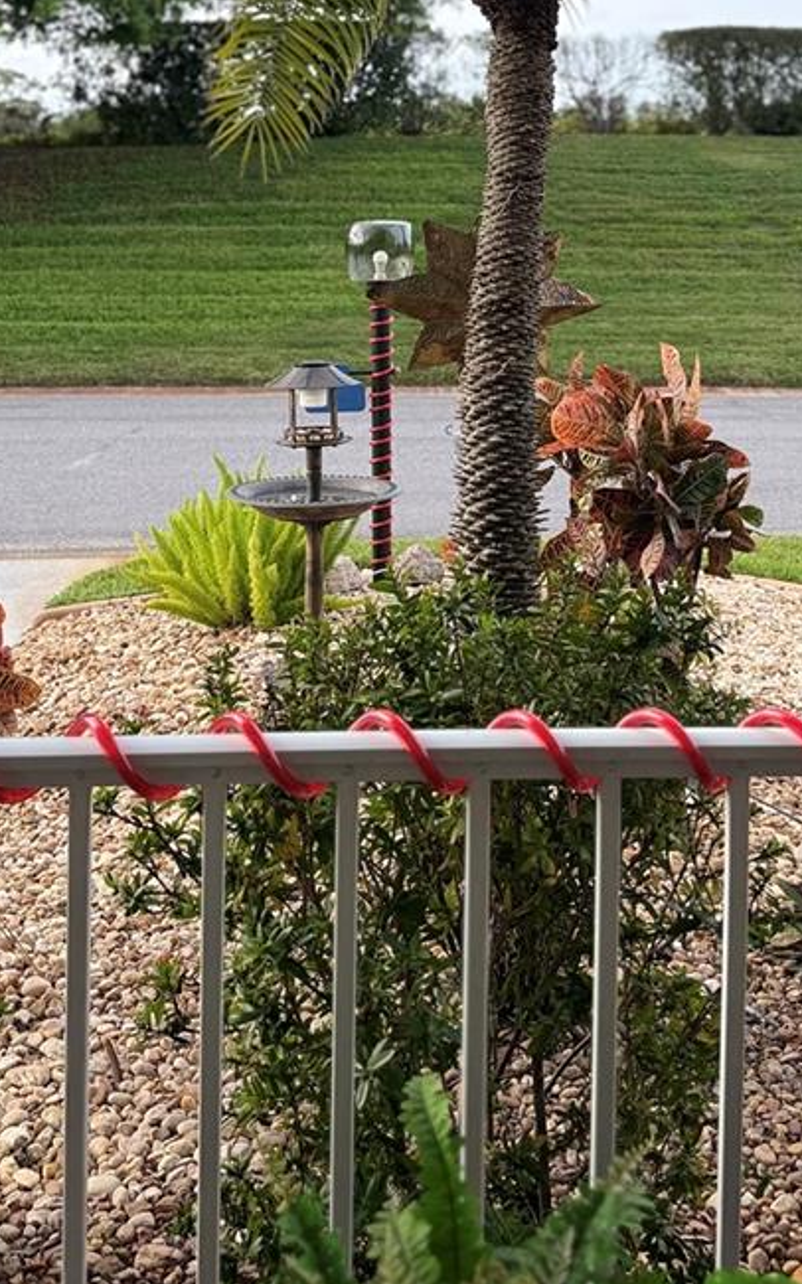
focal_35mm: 47
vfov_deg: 40.6
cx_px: 468
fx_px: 1644
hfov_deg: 27.4
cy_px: 231
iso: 100
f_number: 1.78
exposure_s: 1/1156
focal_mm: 6.76
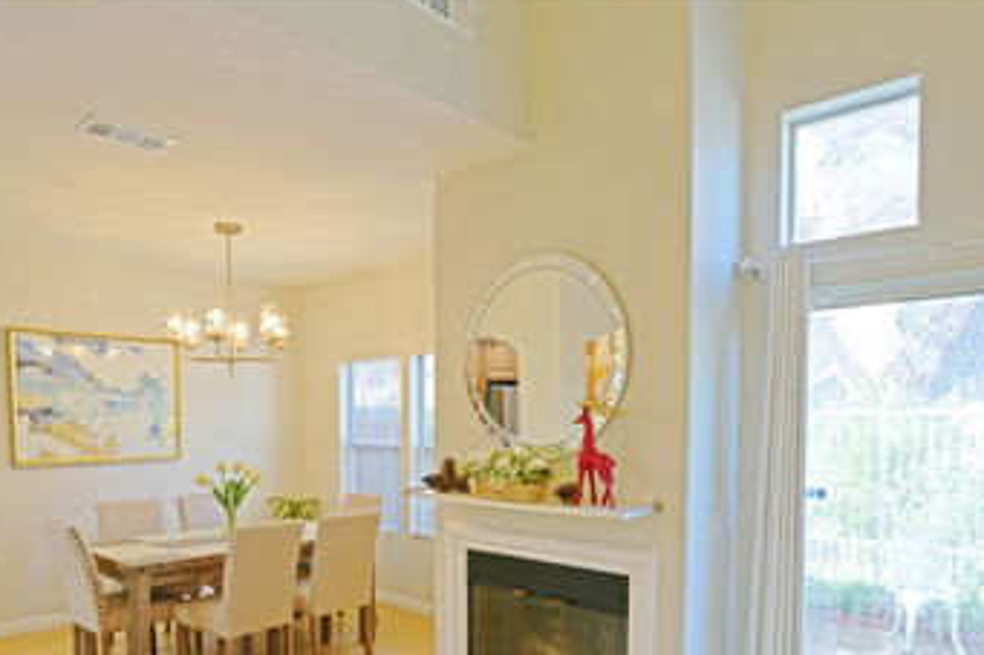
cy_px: 478
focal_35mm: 24
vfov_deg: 51.2
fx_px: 656
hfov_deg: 73.7
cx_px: 467
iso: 160
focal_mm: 16
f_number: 4
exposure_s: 1/25
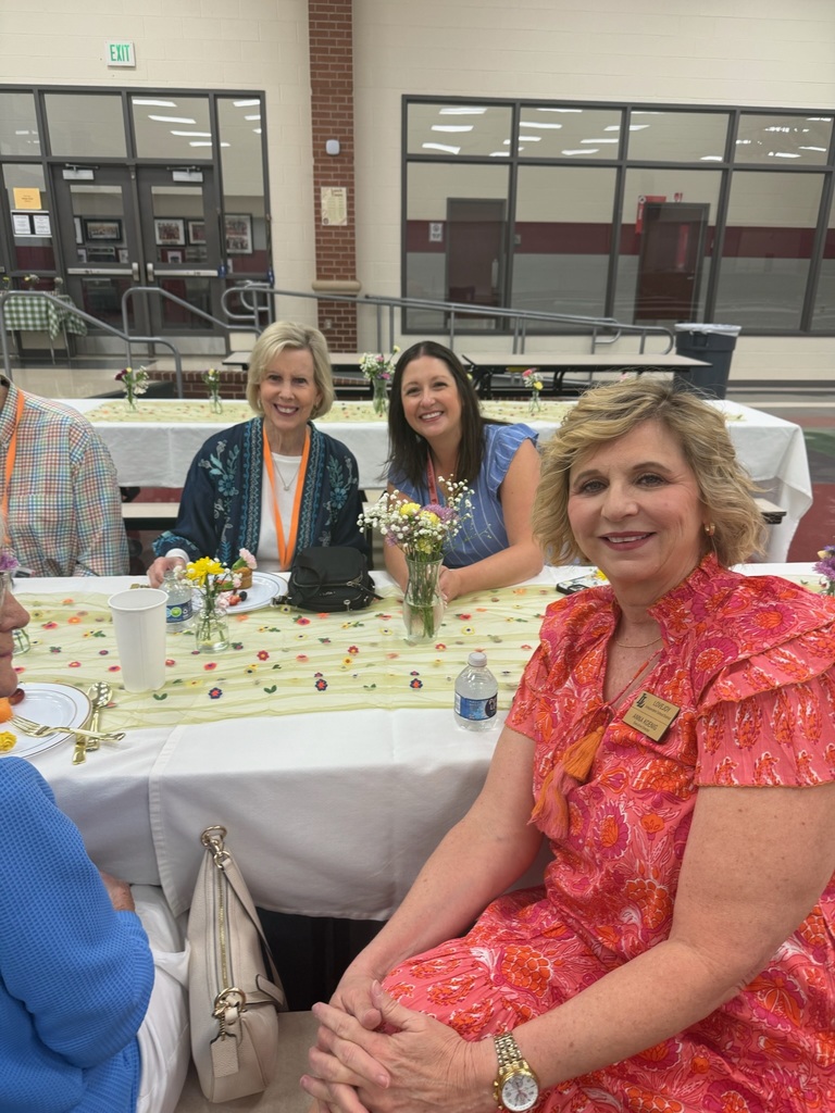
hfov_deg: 56.8
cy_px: 556
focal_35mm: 24
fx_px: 772
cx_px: 418
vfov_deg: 71.6
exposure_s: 1/60
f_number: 1.78
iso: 125
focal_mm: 6.76
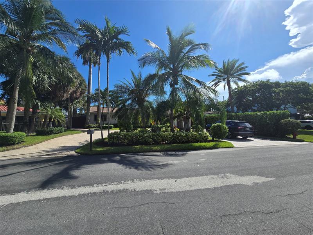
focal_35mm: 13
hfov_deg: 106.2
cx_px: 156
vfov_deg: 89.9
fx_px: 118
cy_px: 118
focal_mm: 2.2
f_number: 2.2
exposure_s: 1/3026
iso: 50
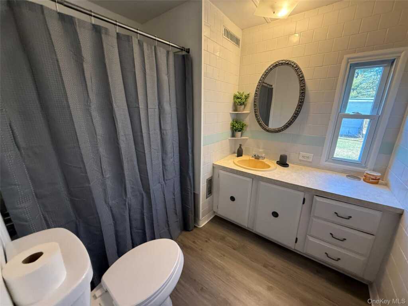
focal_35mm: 14
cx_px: 204
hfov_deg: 102.1
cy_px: 153
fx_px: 165
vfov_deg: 85.7
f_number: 2.2
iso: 400
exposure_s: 1/60
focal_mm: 2.22
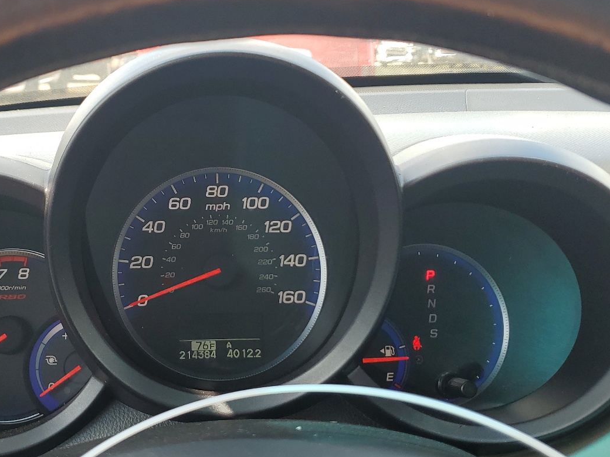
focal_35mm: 40
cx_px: 209
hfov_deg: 46.1
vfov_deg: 35.9
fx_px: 705
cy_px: 250
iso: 50
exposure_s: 1/312
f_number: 1.5
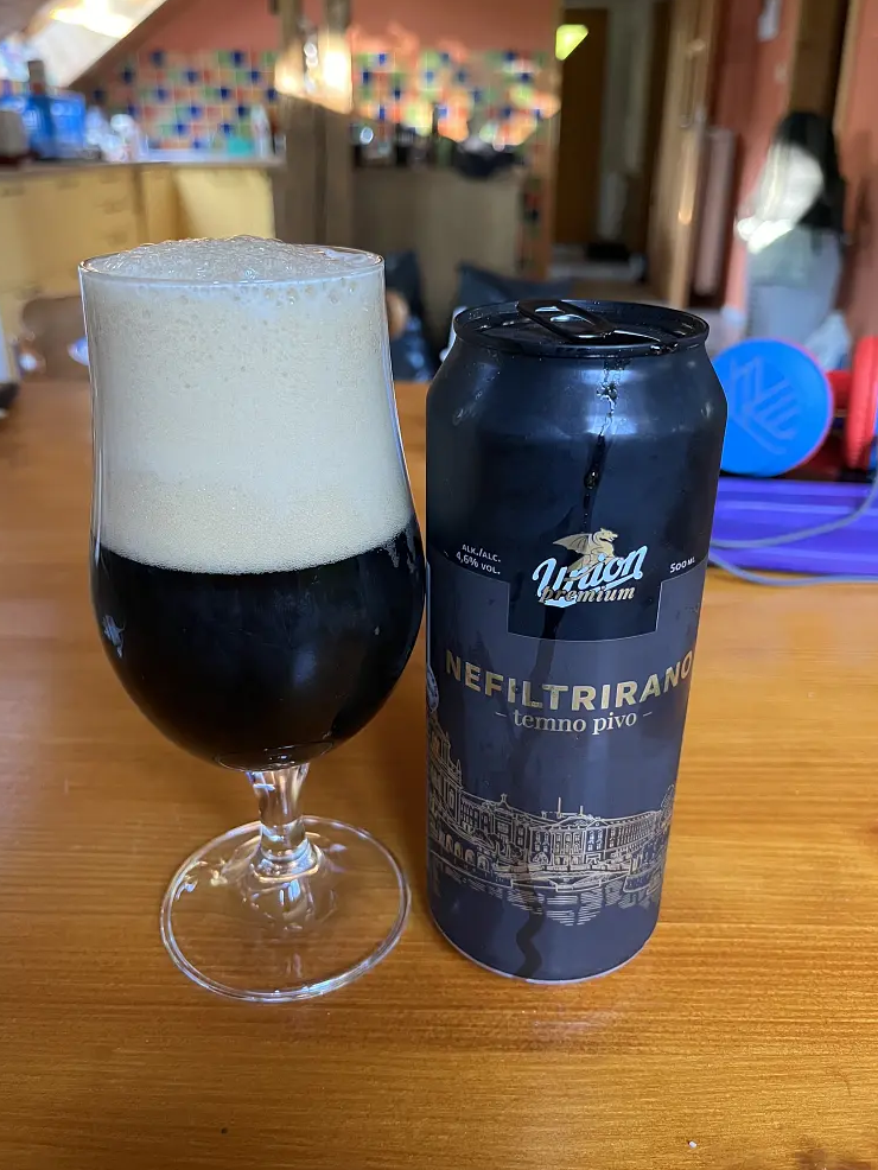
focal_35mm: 27
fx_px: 913
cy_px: 579
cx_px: 425
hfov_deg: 51.4
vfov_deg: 65.3
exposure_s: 1/60
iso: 500
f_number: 1.6
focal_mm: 5.1
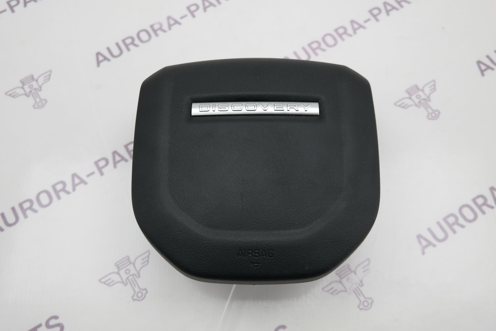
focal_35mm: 33
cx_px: 248
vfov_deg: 40.0
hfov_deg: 57.2
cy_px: 166
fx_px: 455
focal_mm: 22
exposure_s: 1/80
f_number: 4
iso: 200
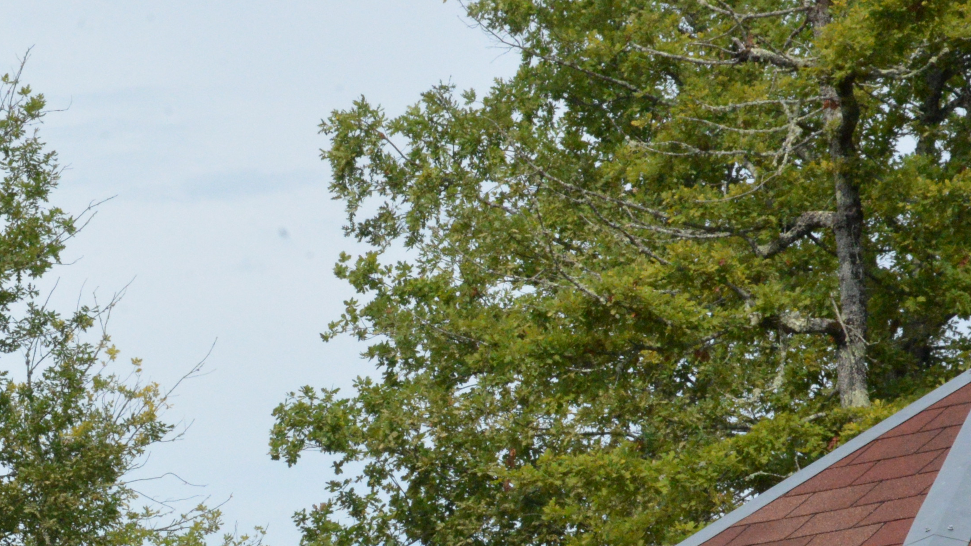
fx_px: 3862
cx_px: -76
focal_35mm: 150
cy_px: 818
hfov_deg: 14.0
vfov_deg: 7.9
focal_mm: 52
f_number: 20
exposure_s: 1/1600
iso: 4000
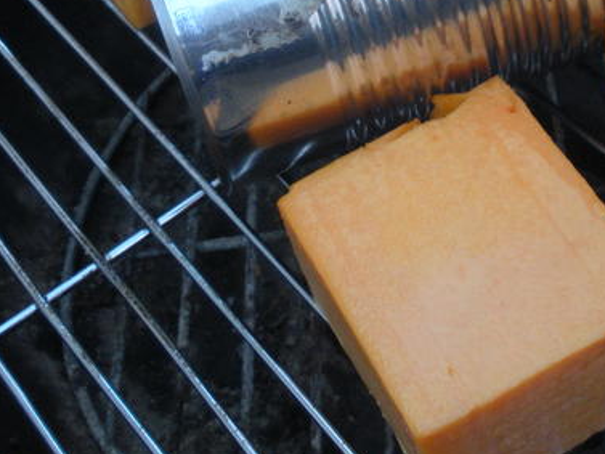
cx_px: 436
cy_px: 17
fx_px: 1504
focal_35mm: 86
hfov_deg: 22.6
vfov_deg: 16.9
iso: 189
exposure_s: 1/60
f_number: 3.5
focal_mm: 6.3
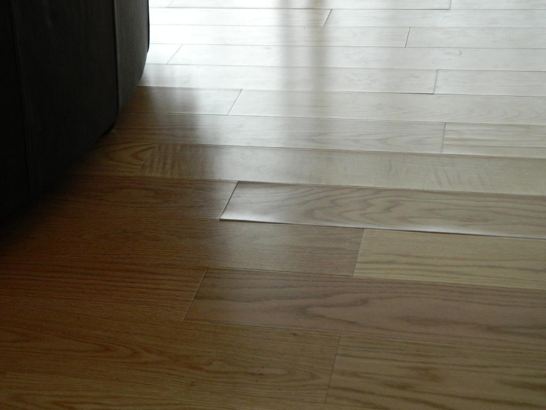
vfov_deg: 25.7
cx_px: 273
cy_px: 205
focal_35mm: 57
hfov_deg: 33.8
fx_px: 899
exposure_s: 1/100
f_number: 3.8
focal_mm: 10.2
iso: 400
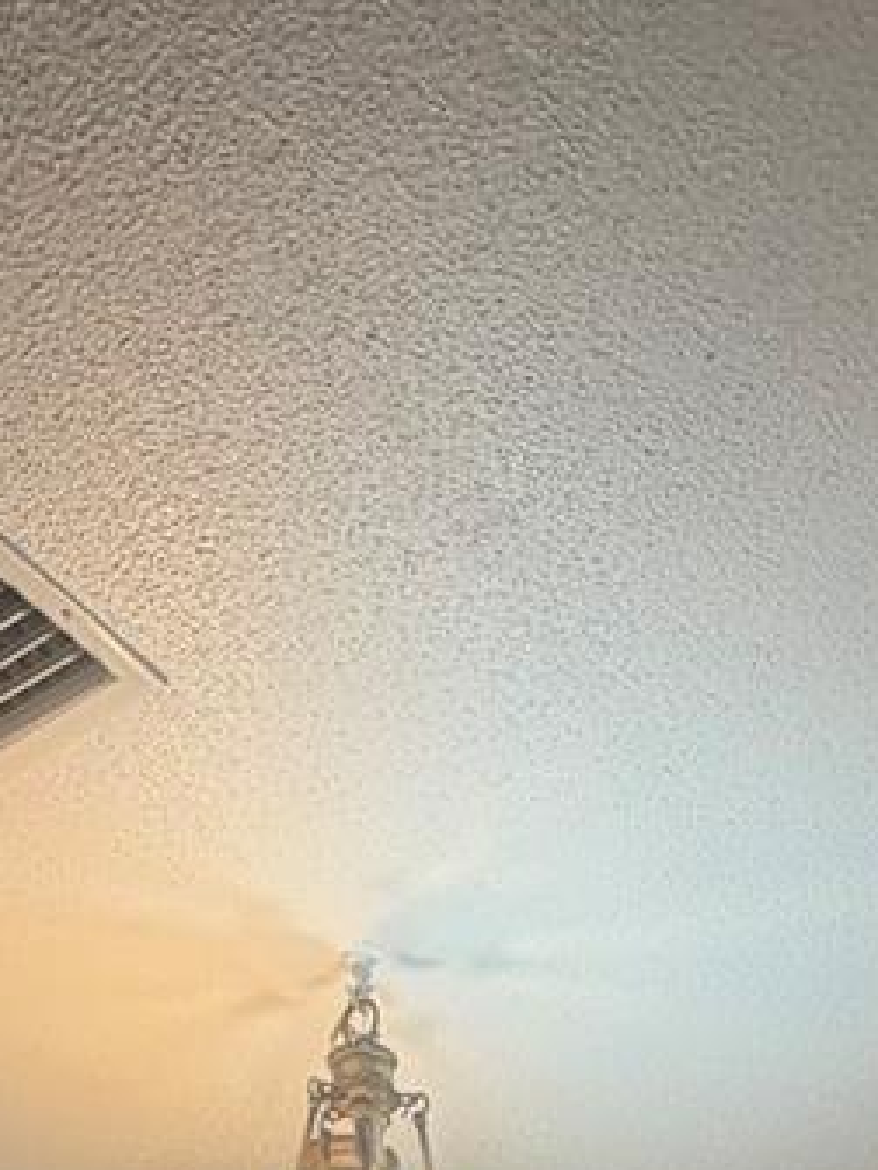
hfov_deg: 29.0
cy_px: 2027
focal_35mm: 50
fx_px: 1691
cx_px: 537
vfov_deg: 23.3
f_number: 2.2
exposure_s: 1/60
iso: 200
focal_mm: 2.22
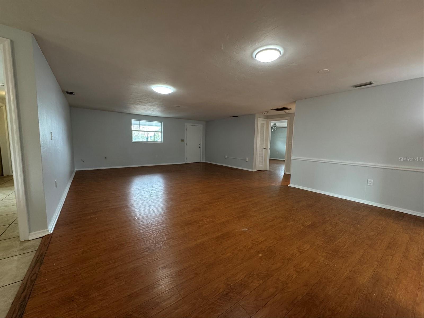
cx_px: 212
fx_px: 171
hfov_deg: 102.1
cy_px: 159
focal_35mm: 14
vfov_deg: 85.7
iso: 320
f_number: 2.2
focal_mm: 2.22
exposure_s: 1/120
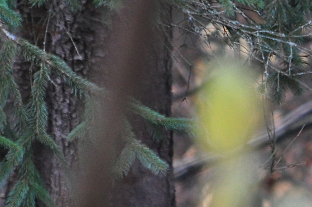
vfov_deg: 0.4
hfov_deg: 0.6
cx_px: 650
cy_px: 298
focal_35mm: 3222
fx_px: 27883
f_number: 6.3
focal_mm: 500
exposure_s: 1/160
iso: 800
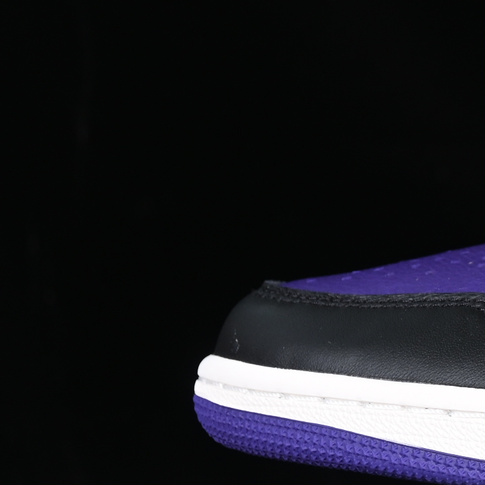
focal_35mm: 245
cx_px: 870
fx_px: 3884
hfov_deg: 7.0
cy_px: 140
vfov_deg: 7.1
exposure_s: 1/60
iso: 160
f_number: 6.3
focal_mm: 50
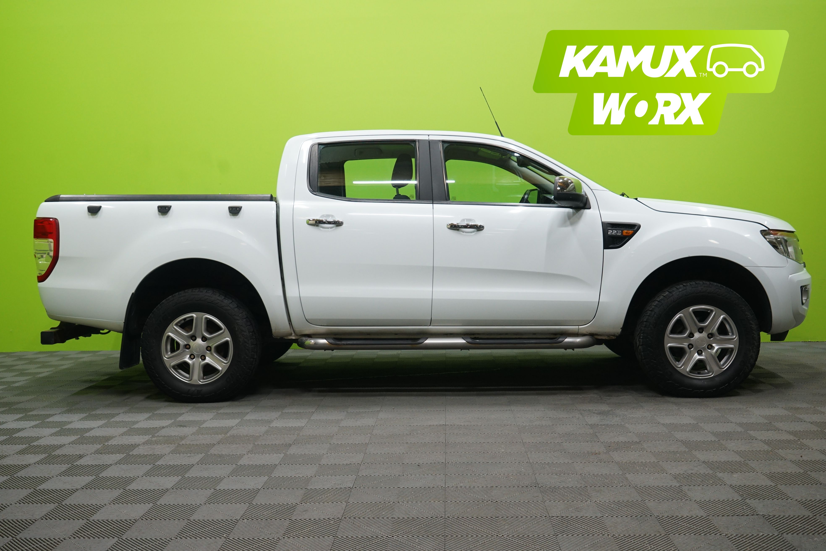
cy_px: 276
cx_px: 413
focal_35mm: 38
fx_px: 872
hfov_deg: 50.7
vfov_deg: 35.1
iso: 1000
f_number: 5.6
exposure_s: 1/20
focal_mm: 38
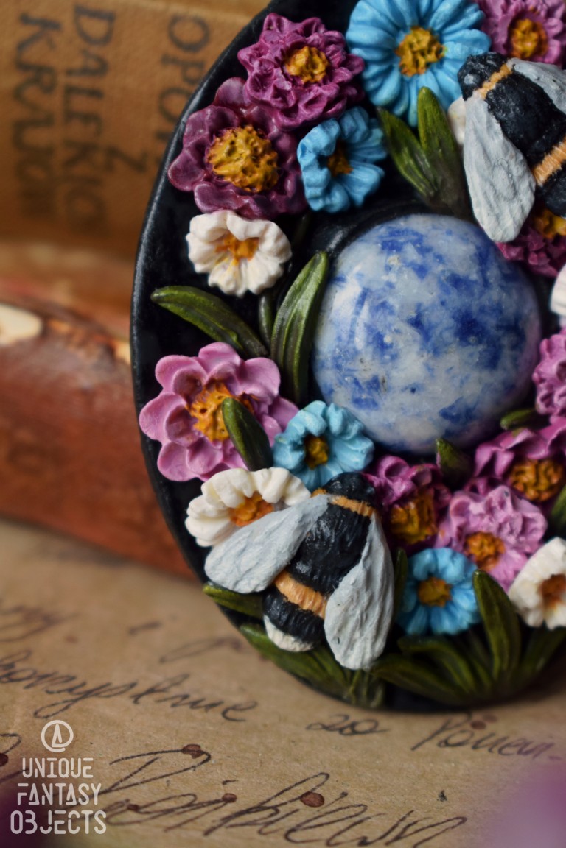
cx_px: 283
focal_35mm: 82
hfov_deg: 16.6
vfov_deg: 24.6
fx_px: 1945
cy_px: 424
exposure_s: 1/60
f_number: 5.6
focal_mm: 55
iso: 900
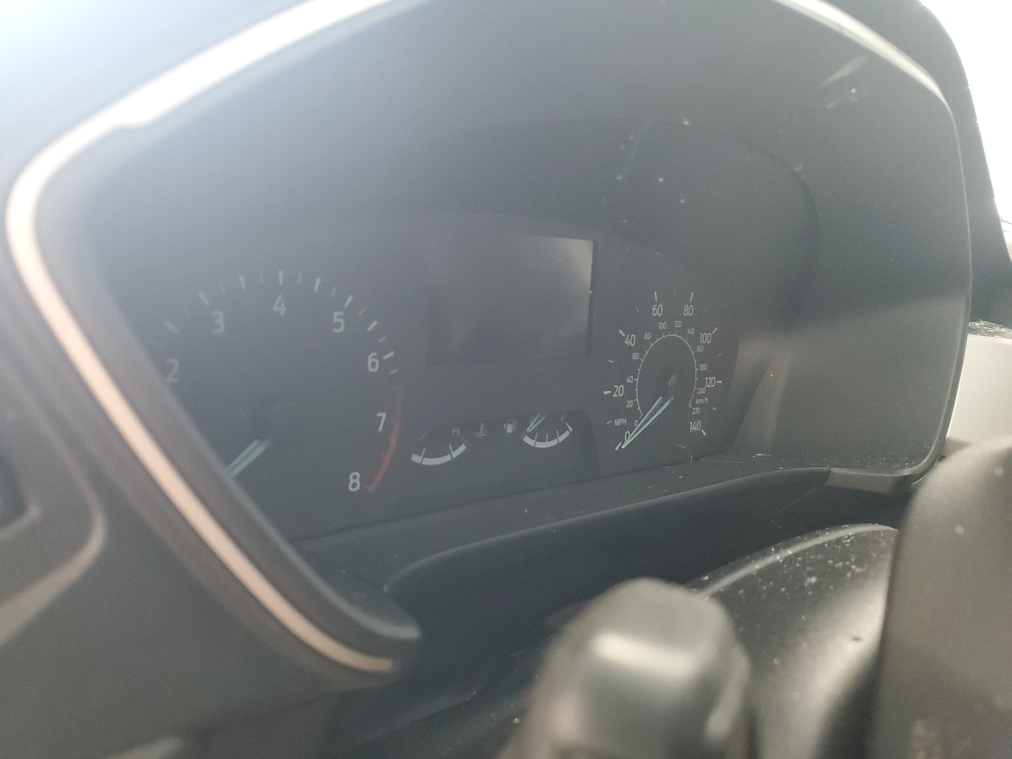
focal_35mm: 26
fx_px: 760
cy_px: 380
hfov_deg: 67.3
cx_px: 506
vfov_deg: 53.1
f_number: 1.5
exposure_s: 1/40
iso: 309
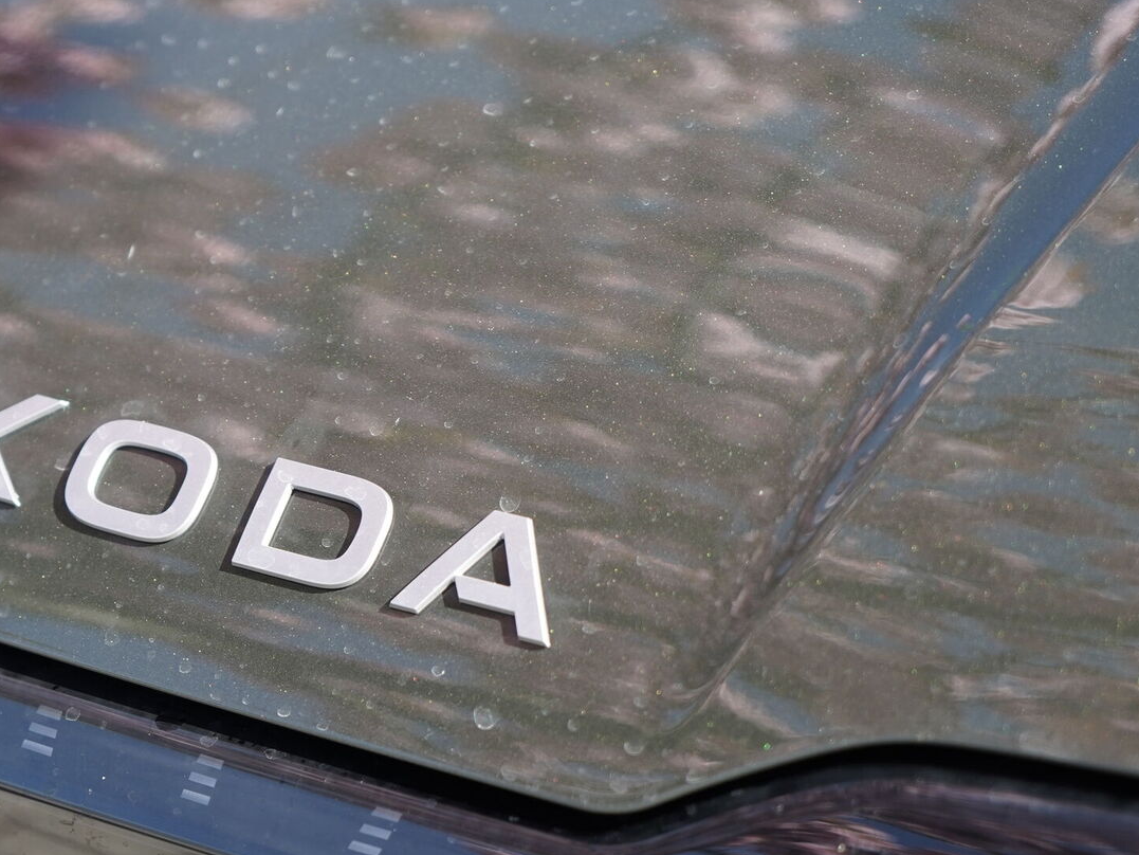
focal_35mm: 120
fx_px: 3949
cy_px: 350
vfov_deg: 12.3
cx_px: 131
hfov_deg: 16.2
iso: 500
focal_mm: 70
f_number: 4
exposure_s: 1/640
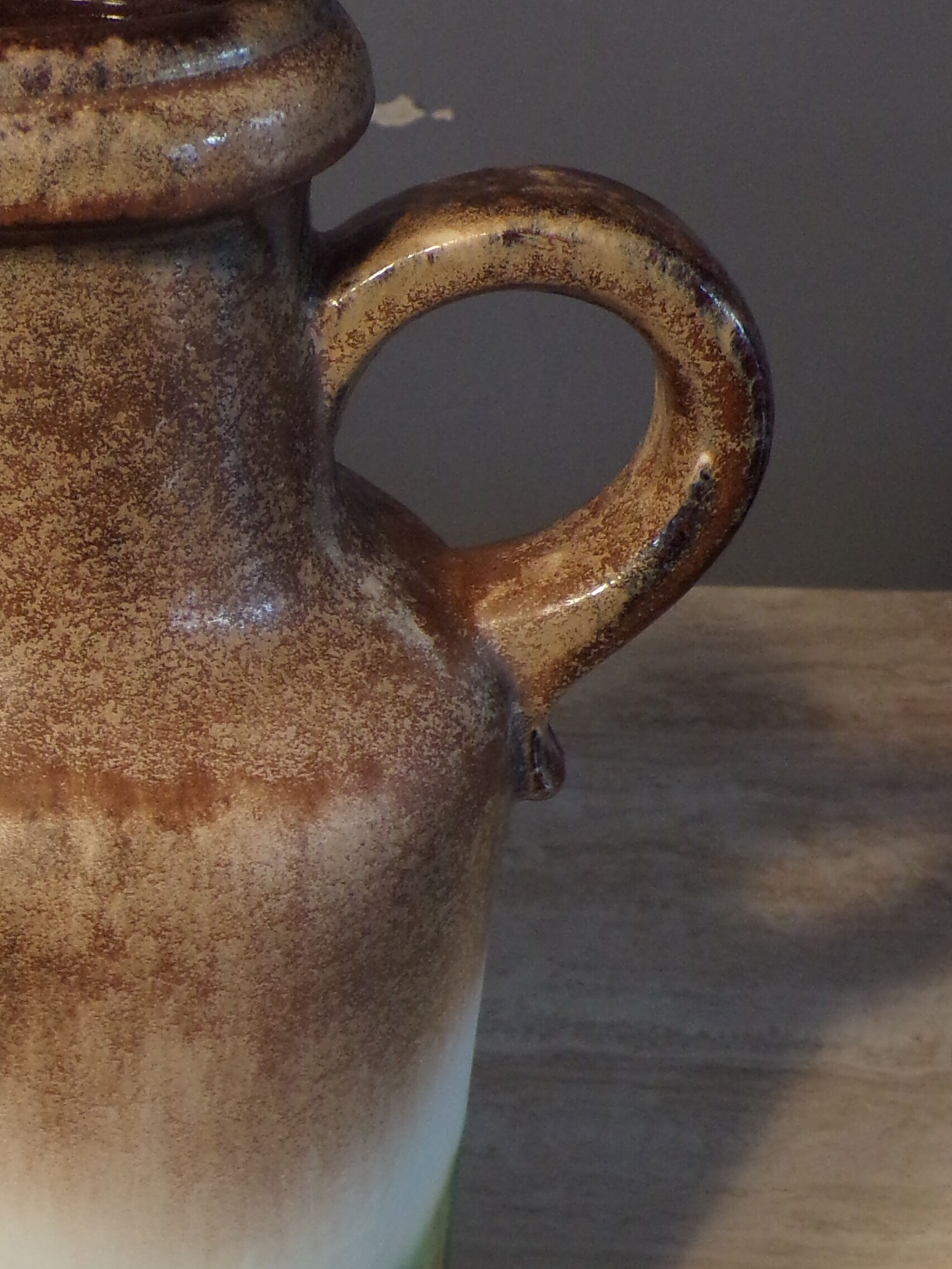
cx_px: 71
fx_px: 2750
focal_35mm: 75
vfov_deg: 25.8
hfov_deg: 19.2
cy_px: 849
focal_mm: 6.6
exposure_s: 1/25
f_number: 3.3
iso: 200
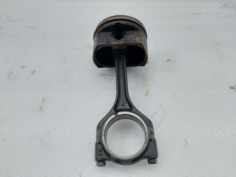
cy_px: 88
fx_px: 164
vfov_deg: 56.8
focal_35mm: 24
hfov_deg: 71.6
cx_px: 118
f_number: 1.8
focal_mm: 5.23
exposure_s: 1/50
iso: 50
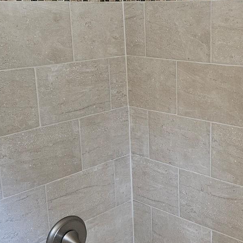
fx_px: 429
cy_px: 110
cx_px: 188
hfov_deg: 31.0
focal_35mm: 54
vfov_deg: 31.6
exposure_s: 1/30
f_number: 1.8
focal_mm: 5.4
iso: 640
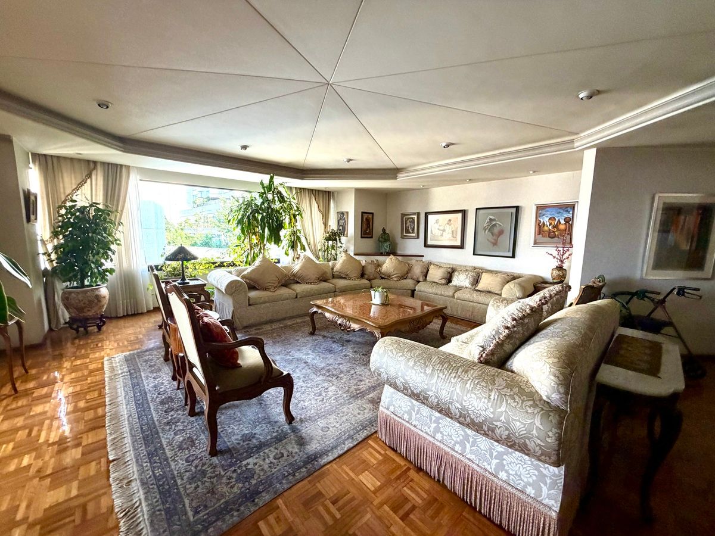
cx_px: 358
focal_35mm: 14
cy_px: 268
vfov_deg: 85.7
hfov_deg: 102.1
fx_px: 289
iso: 320
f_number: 2.2
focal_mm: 2.22
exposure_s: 1/65
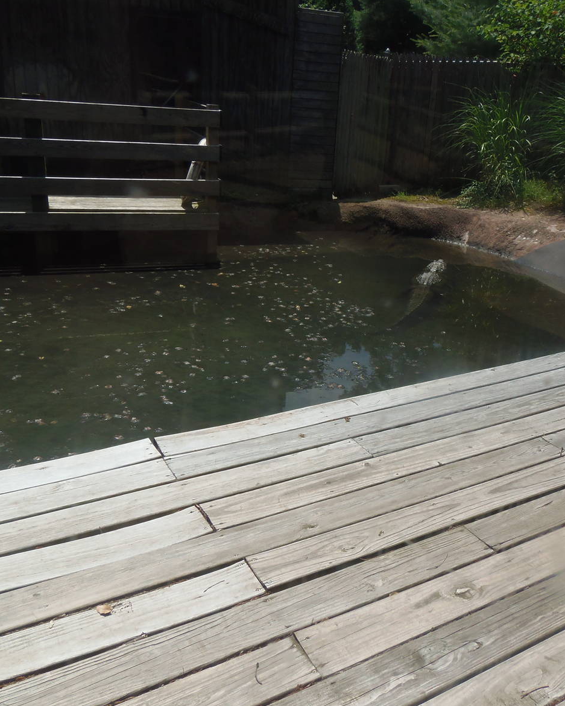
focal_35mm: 32
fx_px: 669
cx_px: 375
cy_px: 346
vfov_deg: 55.7
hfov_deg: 45.1
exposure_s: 1/320
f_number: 5.5
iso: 64
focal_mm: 4.3
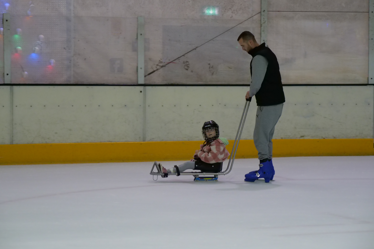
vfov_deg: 11.0
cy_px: 109
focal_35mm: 125
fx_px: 1299
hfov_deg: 16.4
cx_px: 187
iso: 2500
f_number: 4
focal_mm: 60
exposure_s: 1/125
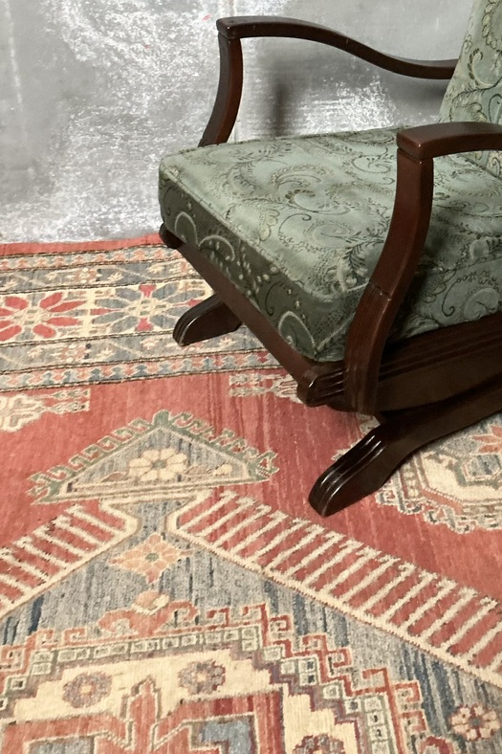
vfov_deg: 39.2
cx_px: 413
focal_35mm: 49
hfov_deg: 26.9
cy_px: 183
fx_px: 1025
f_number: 1.8
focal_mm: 3
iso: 320
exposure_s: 1/33
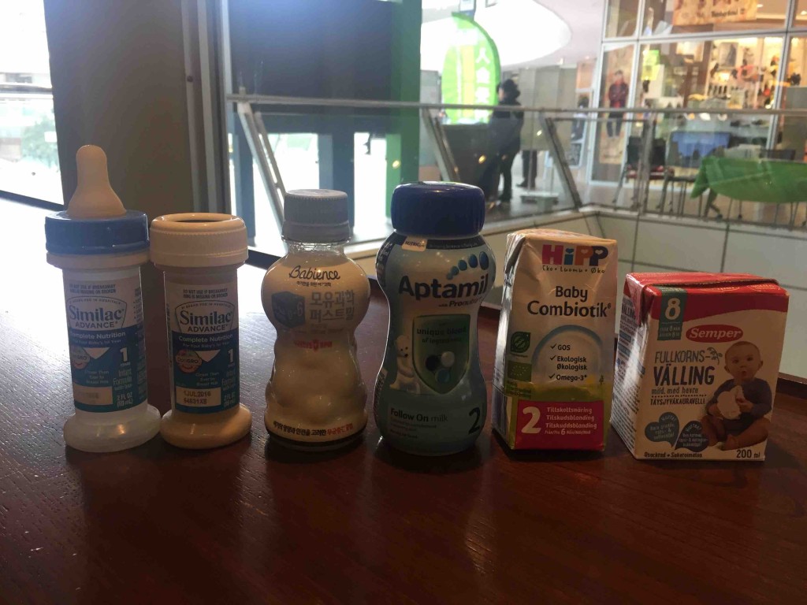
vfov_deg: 48.2
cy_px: 302
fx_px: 676
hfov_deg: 61.7
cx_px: 404
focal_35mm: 29
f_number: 2.2
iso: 32
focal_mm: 4.15
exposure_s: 1/30
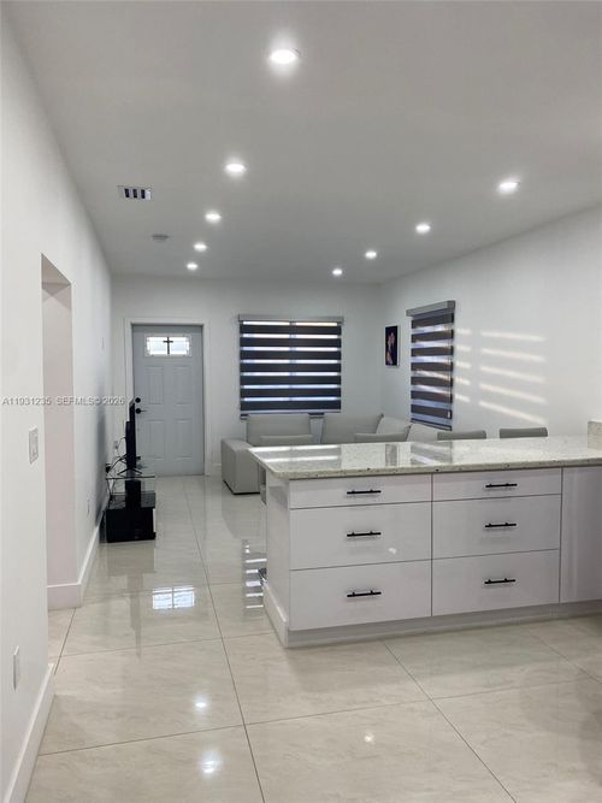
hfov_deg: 53.0
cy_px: 402
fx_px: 603
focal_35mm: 26
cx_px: 301
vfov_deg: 67.3
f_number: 1.8
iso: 64
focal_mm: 4.25
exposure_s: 1/120
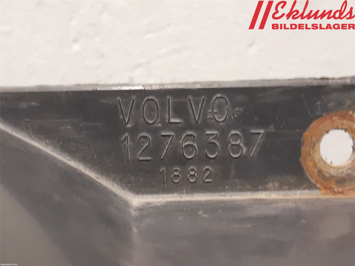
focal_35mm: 26
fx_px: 267
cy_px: 133
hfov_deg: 67.3
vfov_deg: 53.1
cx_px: 178
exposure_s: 1/25
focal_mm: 3.93
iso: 250
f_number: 1.7
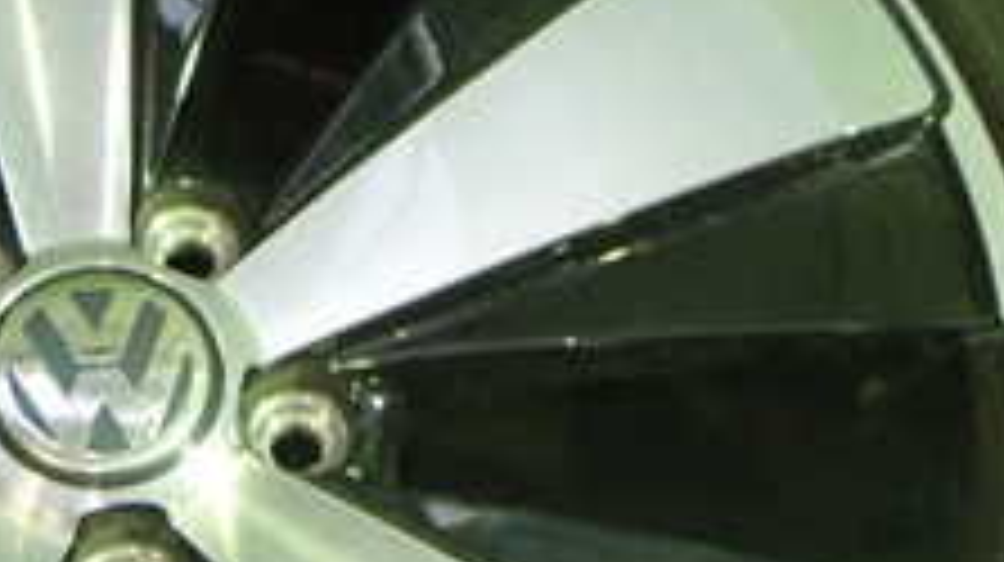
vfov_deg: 13.6
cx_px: 77
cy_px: 486
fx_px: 2341
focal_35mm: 88
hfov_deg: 23.5
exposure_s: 1/80
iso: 800
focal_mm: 5.5
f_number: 2.3
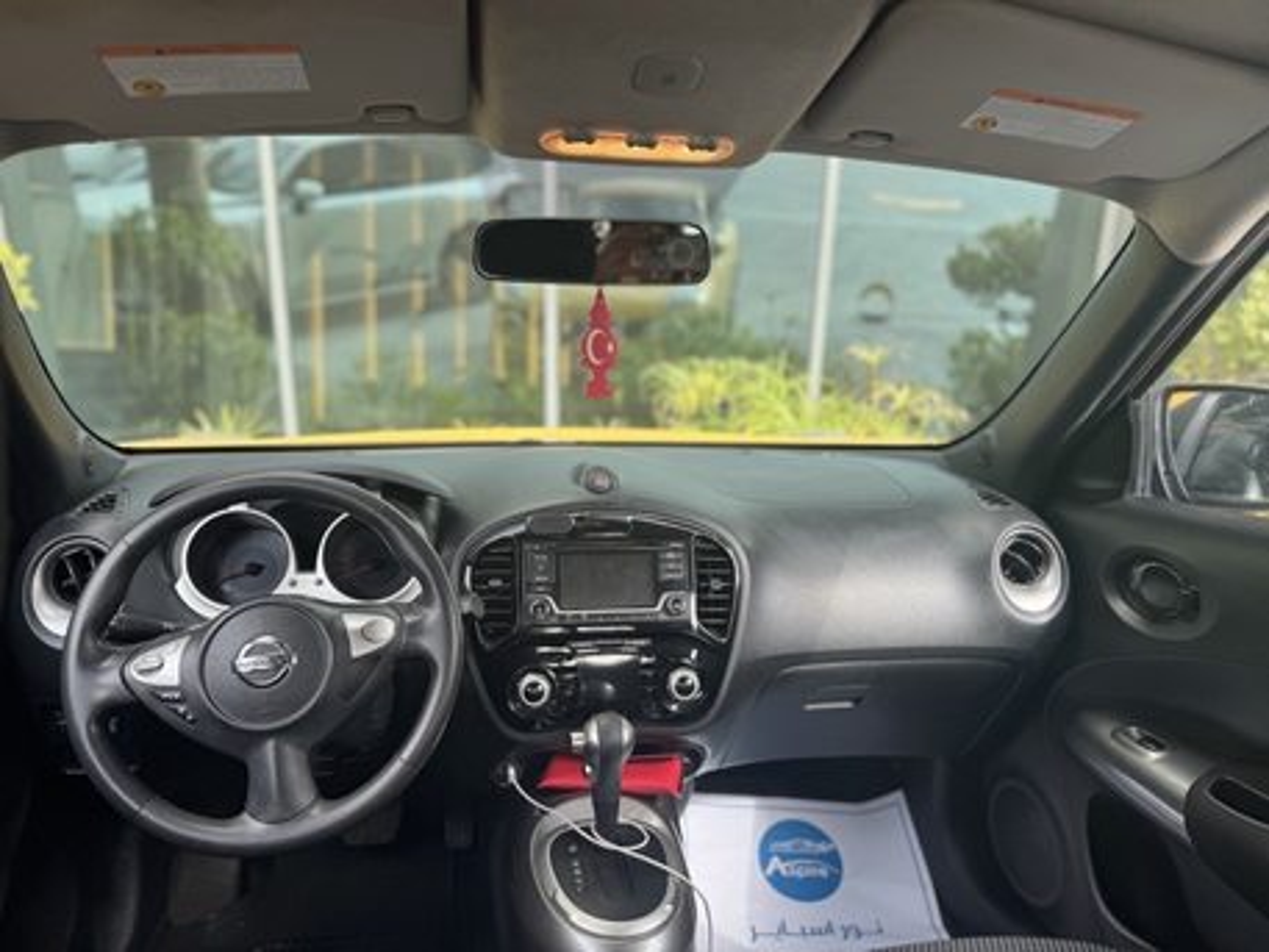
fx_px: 880
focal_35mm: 24
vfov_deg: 56.8
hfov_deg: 71.6
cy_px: 476
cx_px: 634
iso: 64
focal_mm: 6.76
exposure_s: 1/170
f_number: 1.78
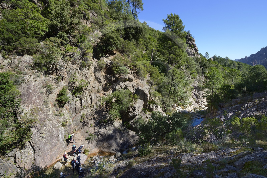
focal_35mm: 14
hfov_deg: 104.3
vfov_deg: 81.1
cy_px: 89
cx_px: 134
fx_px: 104
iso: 400
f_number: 10
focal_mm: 14
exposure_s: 1/400
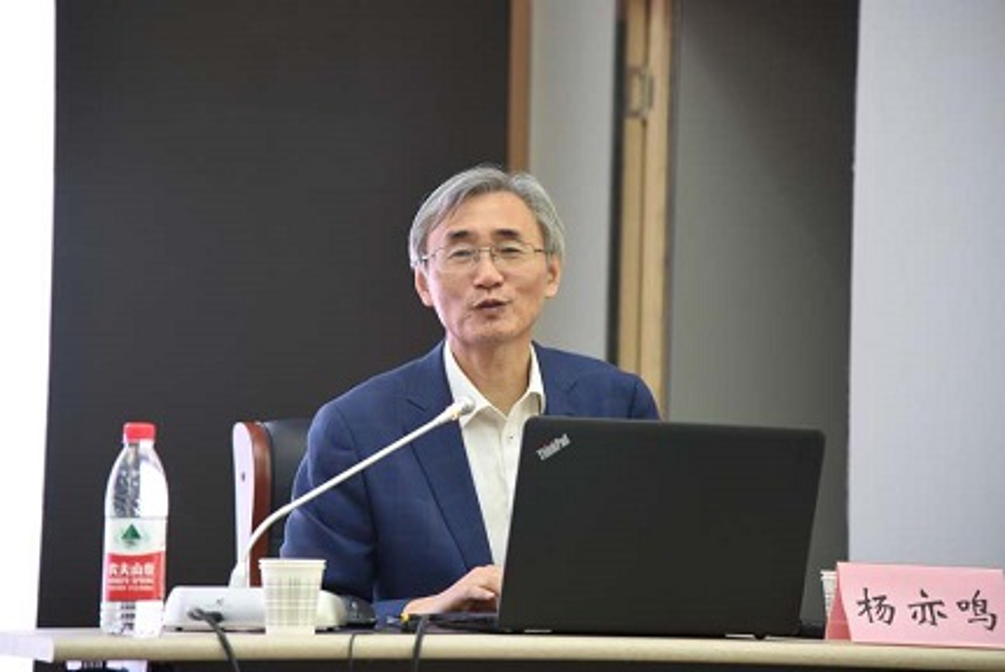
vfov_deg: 11.4
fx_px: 3352
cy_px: 336
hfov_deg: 17.1
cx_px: 502
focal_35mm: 120
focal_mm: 120
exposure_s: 1/125
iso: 1250
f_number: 4
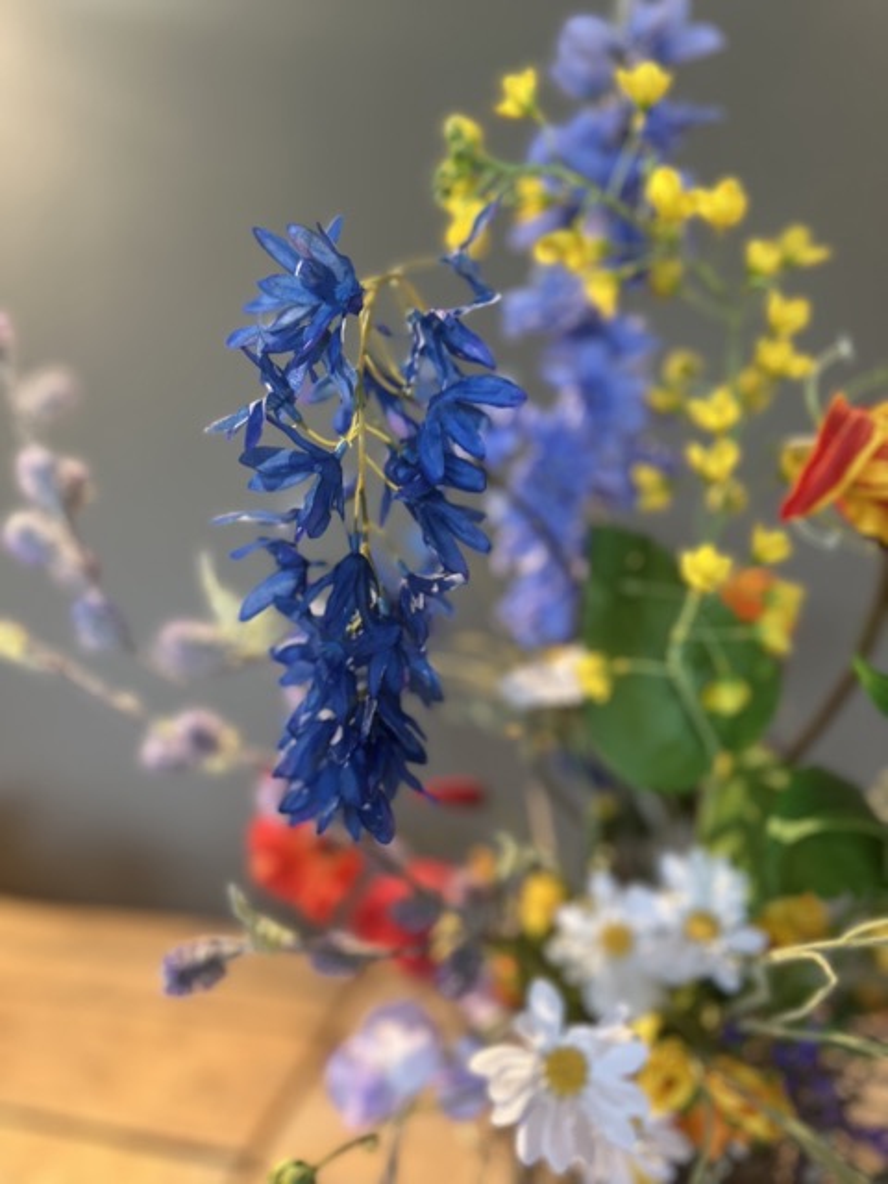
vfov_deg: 71.6
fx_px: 821
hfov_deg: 56.8
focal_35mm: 24
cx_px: 444
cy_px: 592
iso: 250
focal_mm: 6.86
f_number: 1.78
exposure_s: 1/50
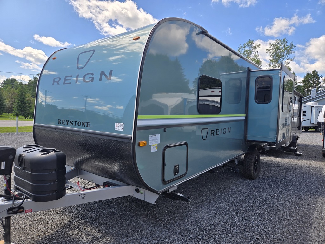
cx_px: 162
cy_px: 122
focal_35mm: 23
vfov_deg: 58.9
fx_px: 216
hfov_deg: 73.9
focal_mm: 5.4
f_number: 1.8
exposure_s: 1/1202
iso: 25
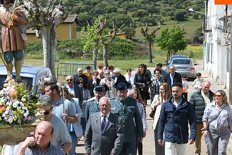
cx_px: 54
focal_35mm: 141
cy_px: 104
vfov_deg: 9.7
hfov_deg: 14.5
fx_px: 909
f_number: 11
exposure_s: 1/125
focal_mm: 85
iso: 100
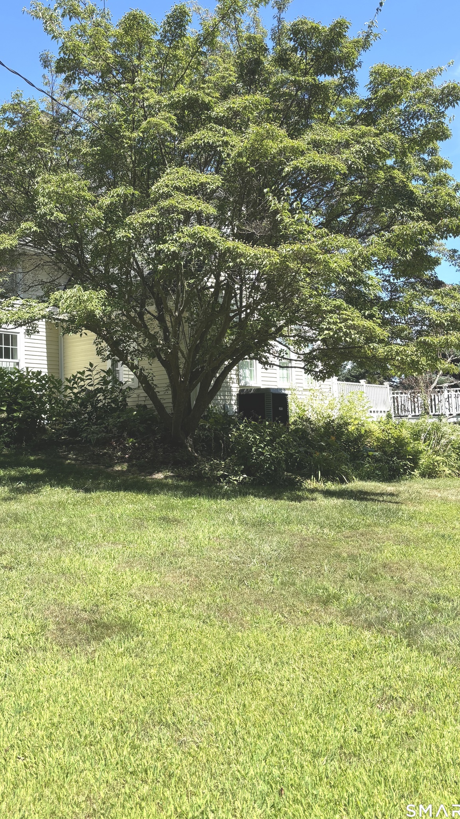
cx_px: 166
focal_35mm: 32
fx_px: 694
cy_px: 363
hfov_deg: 36.4
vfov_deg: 60.9
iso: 50
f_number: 1.6
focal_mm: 5.96
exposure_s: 1/1381
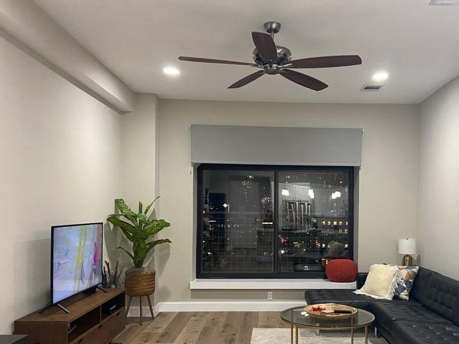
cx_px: 283
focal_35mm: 34
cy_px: 214
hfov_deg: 53.4
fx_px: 451
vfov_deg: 41.5
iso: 500
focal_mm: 4.25
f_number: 1.8
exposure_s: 1/60
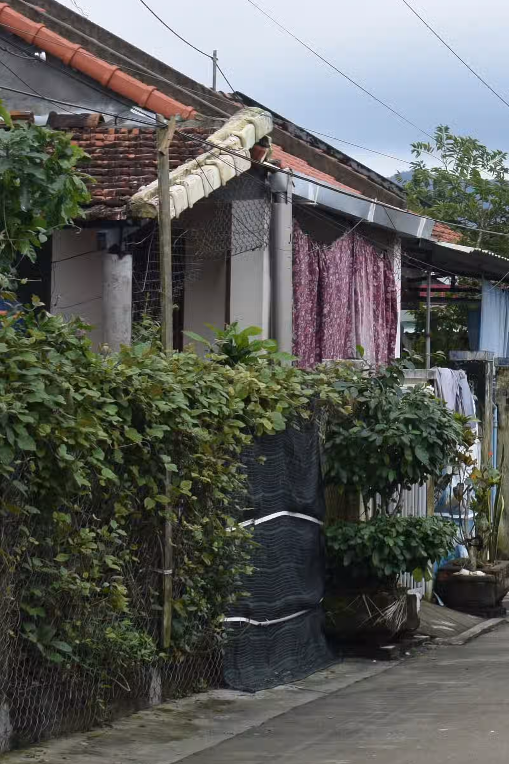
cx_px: 791
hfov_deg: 11.3
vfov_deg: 17.6
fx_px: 2465
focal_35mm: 116
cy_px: 286
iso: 250
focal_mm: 31
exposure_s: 1/250
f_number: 8
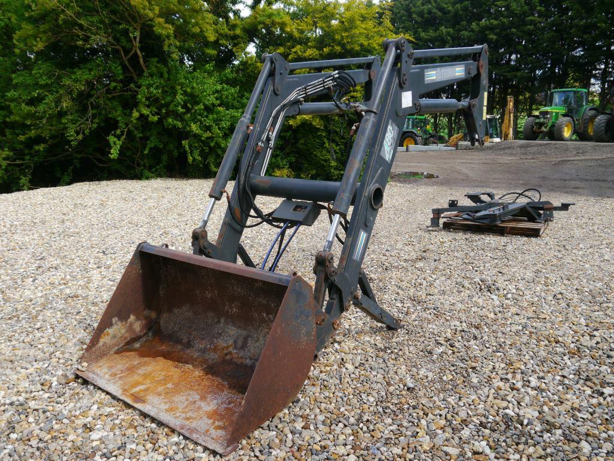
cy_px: 230
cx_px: 307
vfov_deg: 49.7
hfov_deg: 63.4
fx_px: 497
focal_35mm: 28
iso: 160
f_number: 5
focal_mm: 14
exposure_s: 1/250
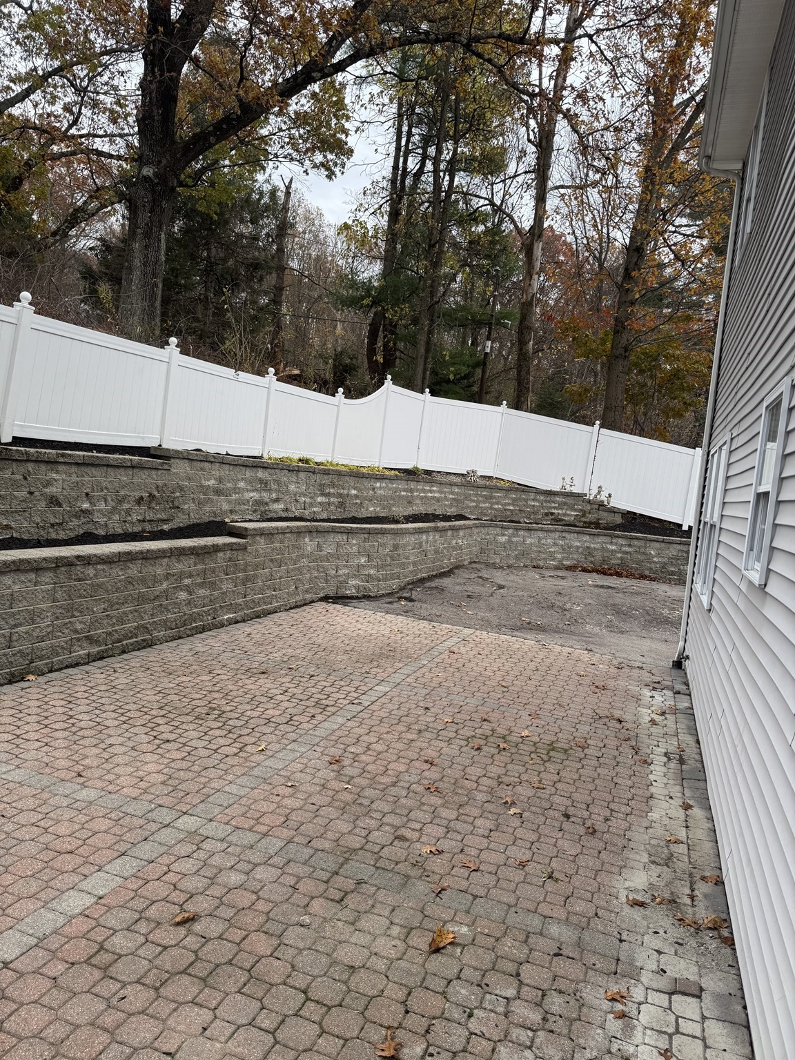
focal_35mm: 24
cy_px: 530
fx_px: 735
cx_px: 398
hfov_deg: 56.8
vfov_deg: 71.6
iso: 80
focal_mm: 6.76
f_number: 1.78
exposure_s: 1/756
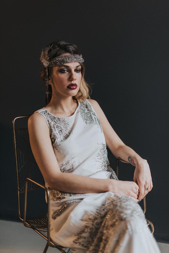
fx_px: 352
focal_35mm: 50
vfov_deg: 39.6
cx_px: 84
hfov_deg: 27.0
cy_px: 126
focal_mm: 50
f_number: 1.8
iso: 320
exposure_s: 1/80
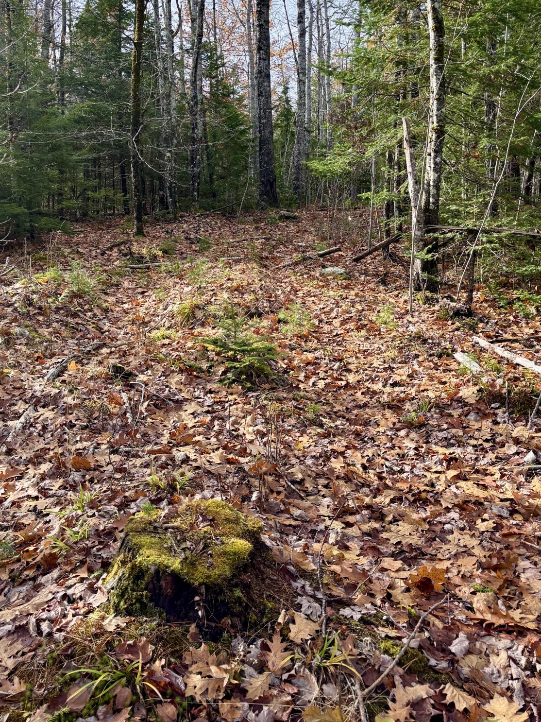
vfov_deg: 52.0
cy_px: 261
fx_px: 730
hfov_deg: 40.5
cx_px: 219
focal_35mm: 35
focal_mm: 5.96
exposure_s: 1/935
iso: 50
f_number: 1.6
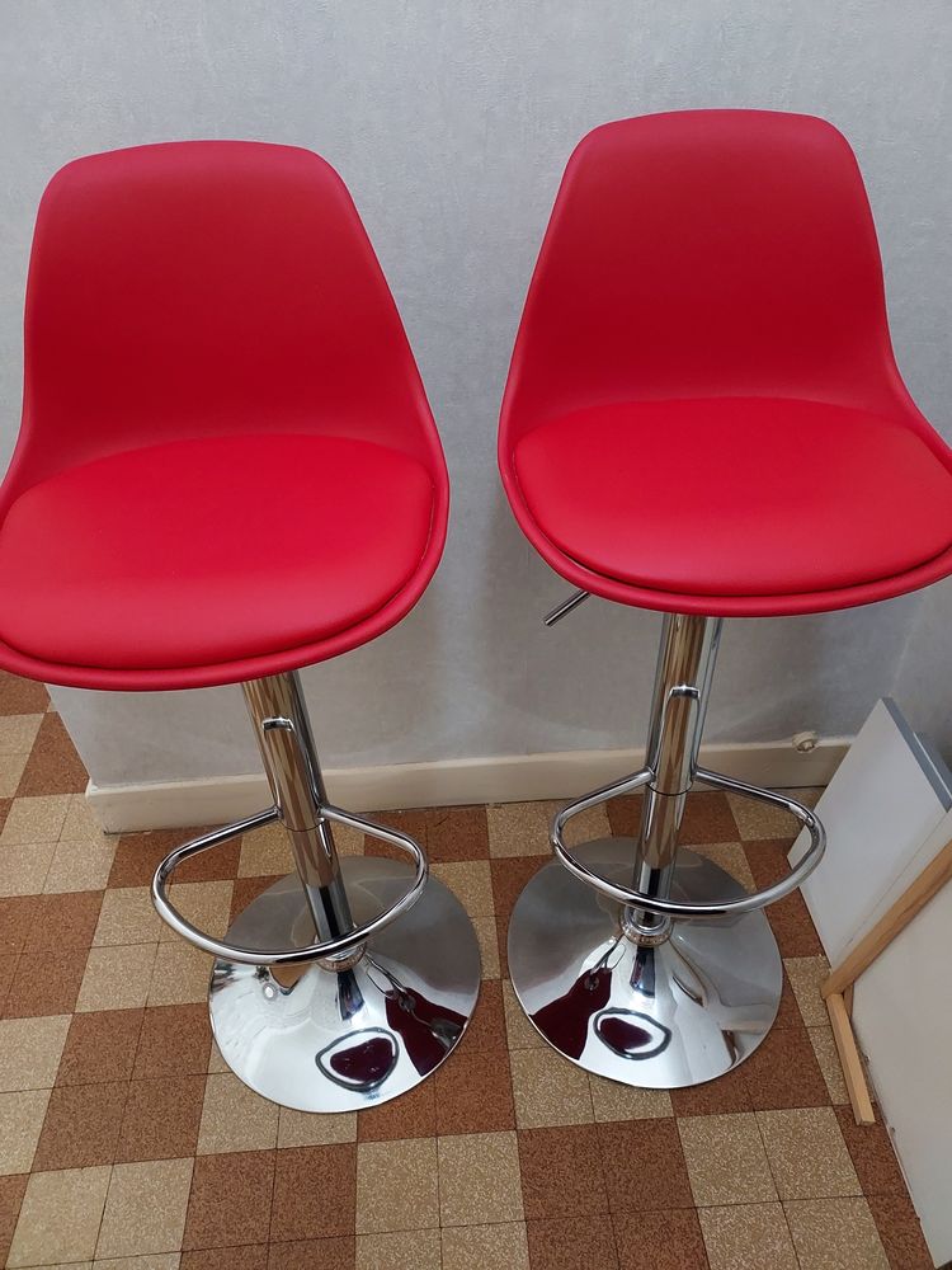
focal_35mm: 24
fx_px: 880
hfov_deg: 56.8
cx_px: 476
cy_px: 635
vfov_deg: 71.6
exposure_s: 1/20
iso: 800
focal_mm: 4.6
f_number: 1.8
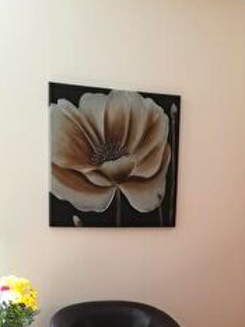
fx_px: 735
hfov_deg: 18.2
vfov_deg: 23.9
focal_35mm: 78
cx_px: 273
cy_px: 332
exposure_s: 1/33.3
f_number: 2.2
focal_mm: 3.83
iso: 100
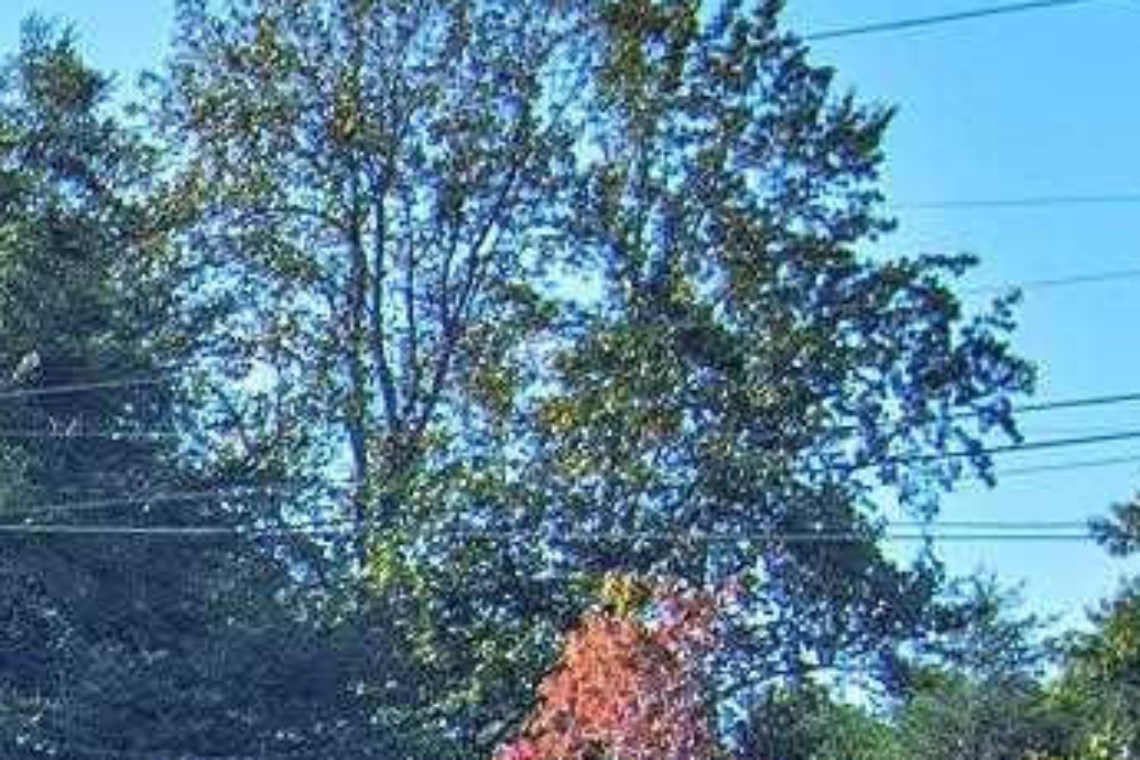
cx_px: -1090
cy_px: 1214
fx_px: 4401
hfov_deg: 13.0
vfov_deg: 9.5
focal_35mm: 139
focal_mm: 16
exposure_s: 1/400
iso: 320
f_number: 7.1
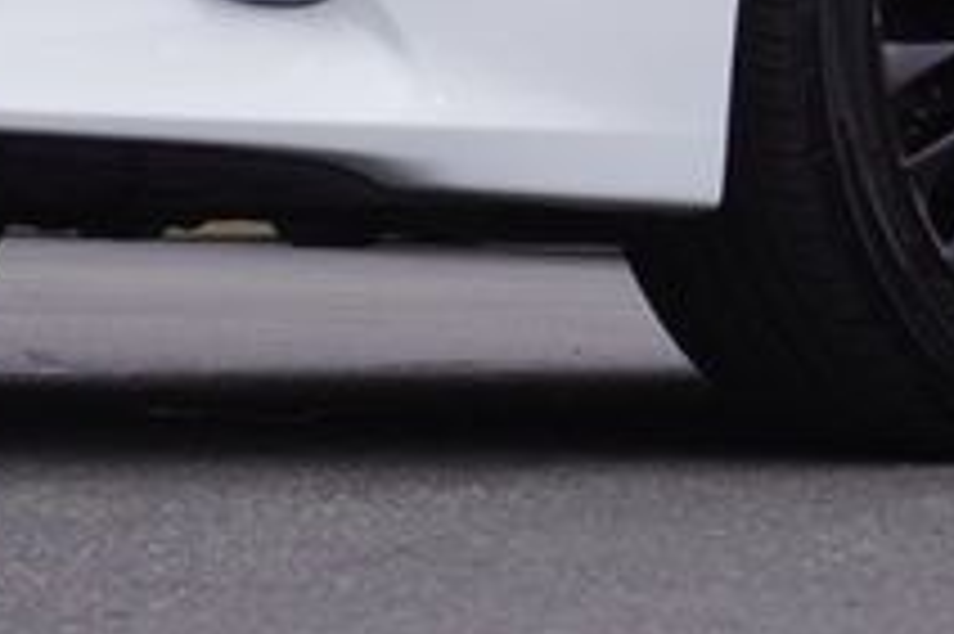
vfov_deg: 7.4
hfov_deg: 11.3
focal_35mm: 181
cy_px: -337
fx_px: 4804
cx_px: 868
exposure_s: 1/125
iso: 100
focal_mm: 25
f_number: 9
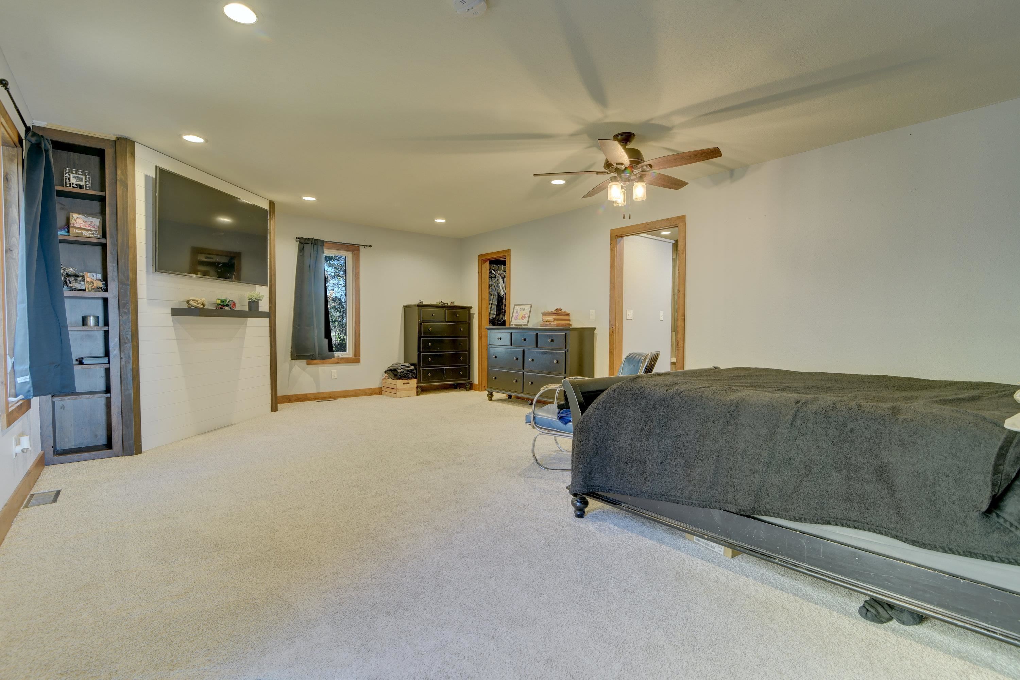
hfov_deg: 96.7
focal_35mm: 16
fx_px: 453
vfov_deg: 73.7
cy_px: 340
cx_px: 510
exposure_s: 1/2.5
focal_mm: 16
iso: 160
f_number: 7.1
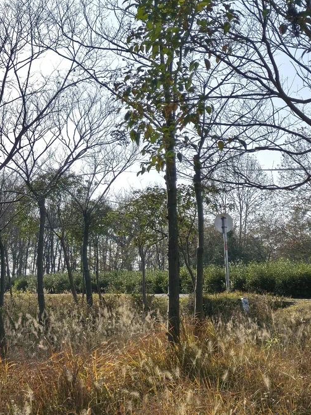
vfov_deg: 32.8
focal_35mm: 58
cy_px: 125
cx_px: 103
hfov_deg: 25.1
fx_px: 694
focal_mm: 5.52
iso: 50
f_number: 1.9
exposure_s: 1/4082
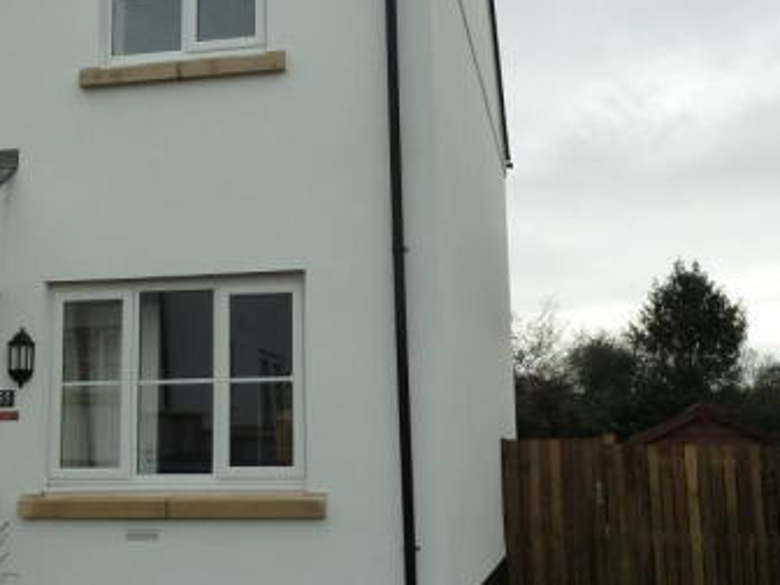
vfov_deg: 28.0
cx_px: 284
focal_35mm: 52
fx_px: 1172
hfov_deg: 36.6
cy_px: 243
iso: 125
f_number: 4
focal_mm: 5
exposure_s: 1/200
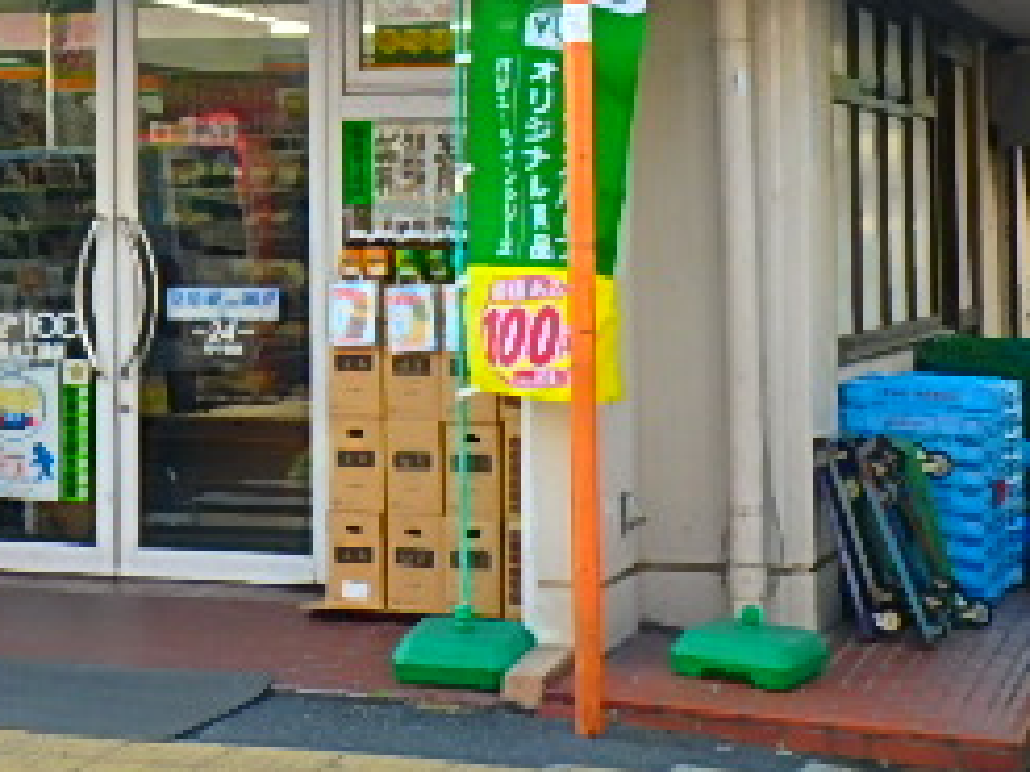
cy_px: 29
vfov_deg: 14.4
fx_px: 3004
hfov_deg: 18.6
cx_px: -129
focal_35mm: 101
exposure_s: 1/100
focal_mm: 6.9
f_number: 5.1
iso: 125
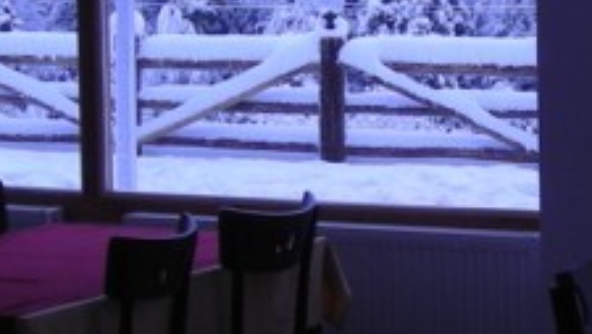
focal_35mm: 147
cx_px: 479
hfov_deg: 14.5
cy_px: 158
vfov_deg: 8.3
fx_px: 2309
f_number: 3.2
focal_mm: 6.3
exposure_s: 1/270
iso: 50
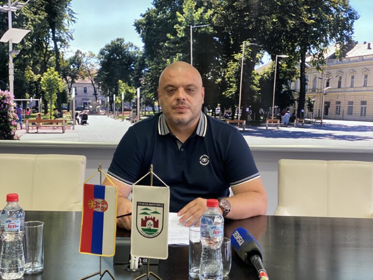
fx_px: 560
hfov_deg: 36.8
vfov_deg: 28.0
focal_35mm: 52
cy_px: 140
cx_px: 186
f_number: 2
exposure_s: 1/33
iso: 160
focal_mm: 6
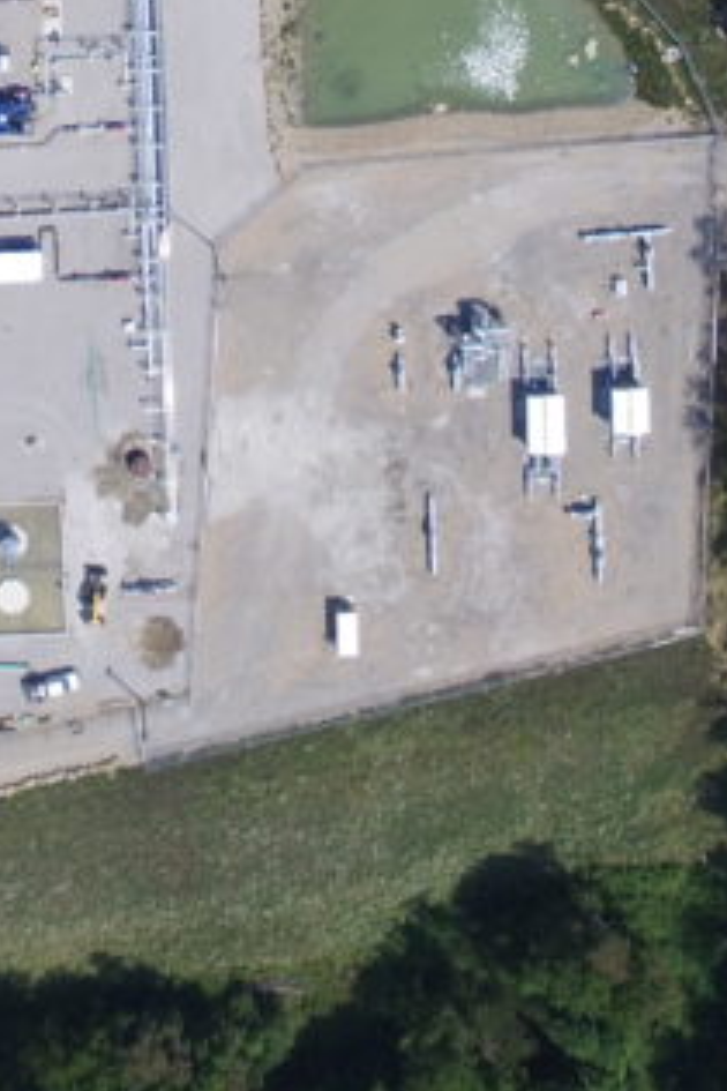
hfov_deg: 19.5
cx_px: 28
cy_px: -171
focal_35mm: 68
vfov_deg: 26.7
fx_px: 2060
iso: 100
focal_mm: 3.61
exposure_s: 1/1047
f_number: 2.8
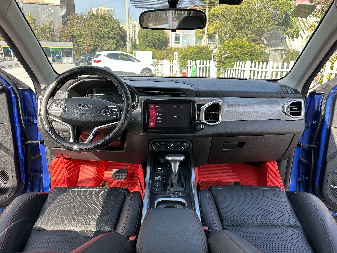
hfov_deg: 71.6
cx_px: 168
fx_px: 234
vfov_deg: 56.8
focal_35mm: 24
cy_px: 126
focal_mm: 6.86
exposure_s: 1/480
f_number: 1.78
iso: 80
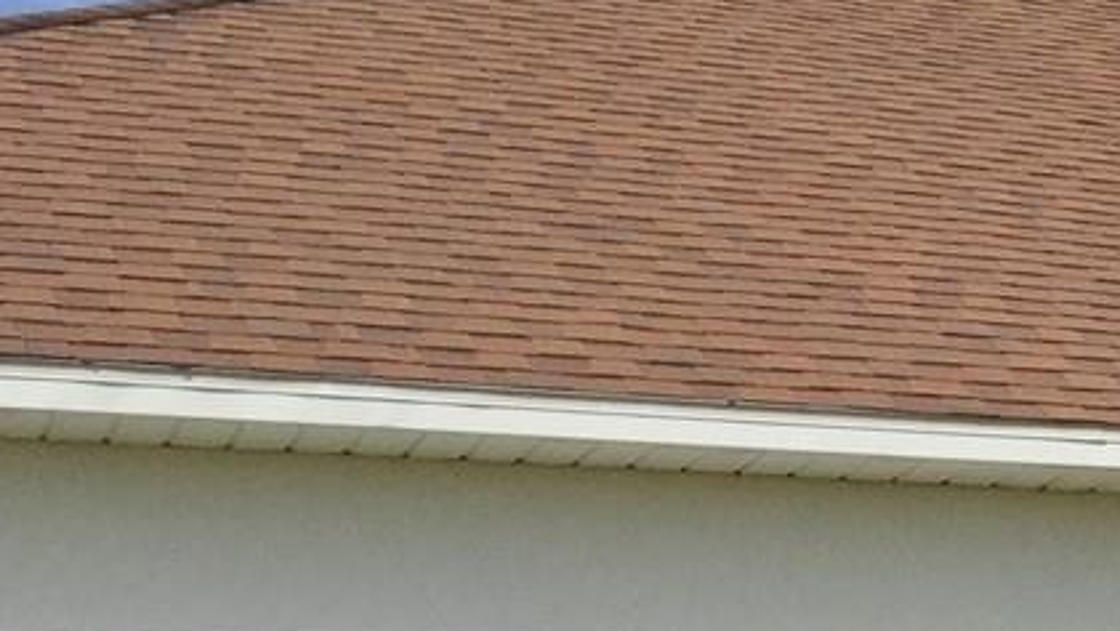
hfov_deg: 15.9
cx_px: 1852
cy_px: 988
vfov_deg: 9.8
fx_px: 3564
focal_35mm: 120
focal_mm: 4.15
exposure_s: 1/5650
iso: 32
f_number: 2.2
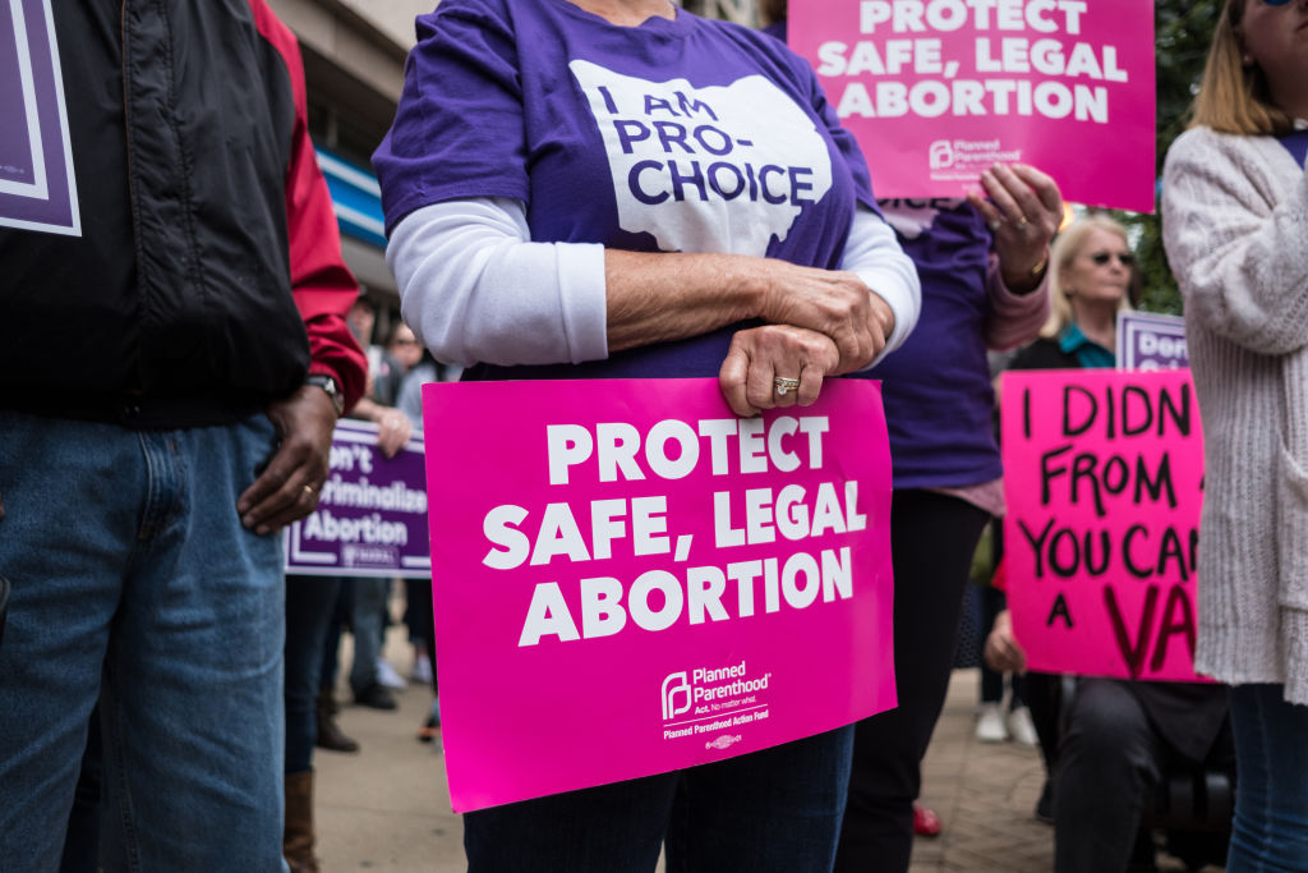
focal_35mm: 35
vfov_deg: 37.9
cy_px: 436
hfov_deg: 54.4
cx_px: 654
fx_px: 1272
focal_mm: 23
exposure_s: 1/4000
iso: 320
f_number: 2
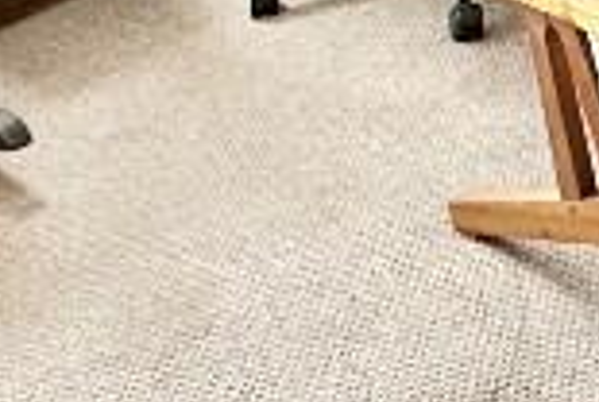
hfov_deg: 20.1
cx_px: 676
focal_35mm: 96
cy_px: -665
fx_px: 1600
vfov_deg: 11.1
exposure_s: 1/99
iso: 125
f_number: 2.2
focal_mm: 2.22
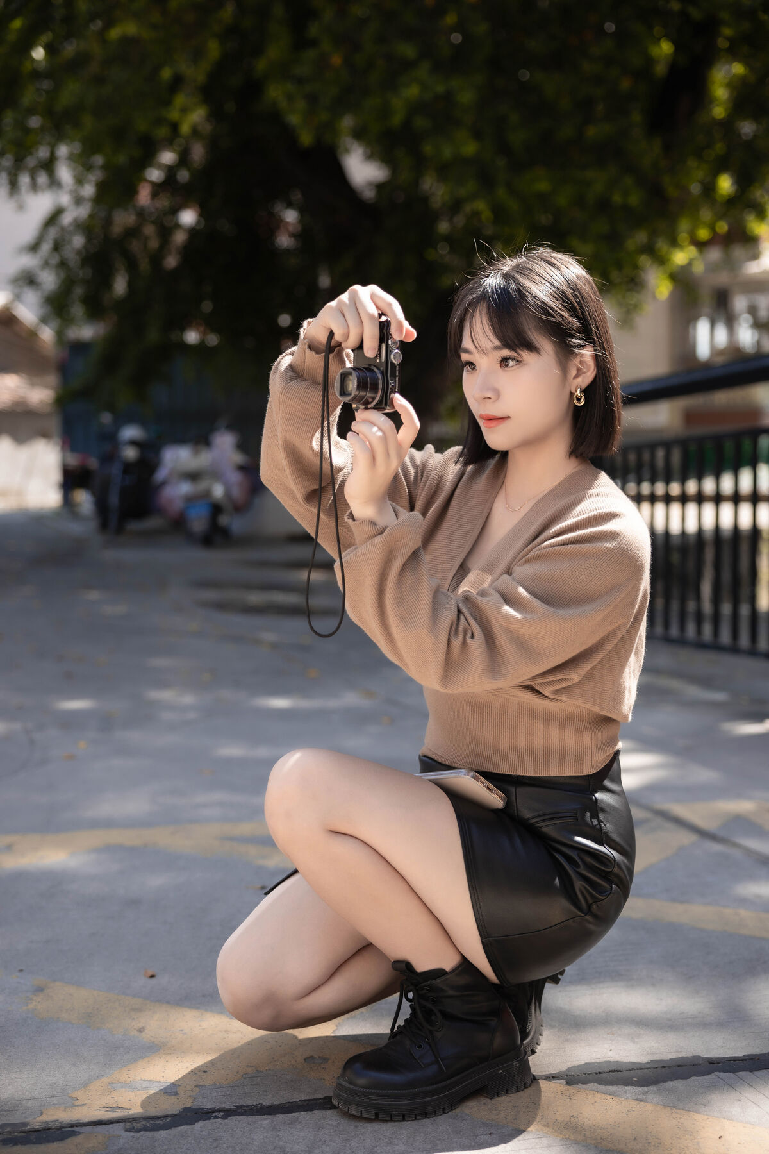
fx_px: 1538
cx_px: 384
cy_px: 577
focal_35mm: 48
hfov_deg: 28.1
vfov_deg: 41.1
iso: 100
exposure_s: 1/500
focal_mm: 48
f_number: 2.8
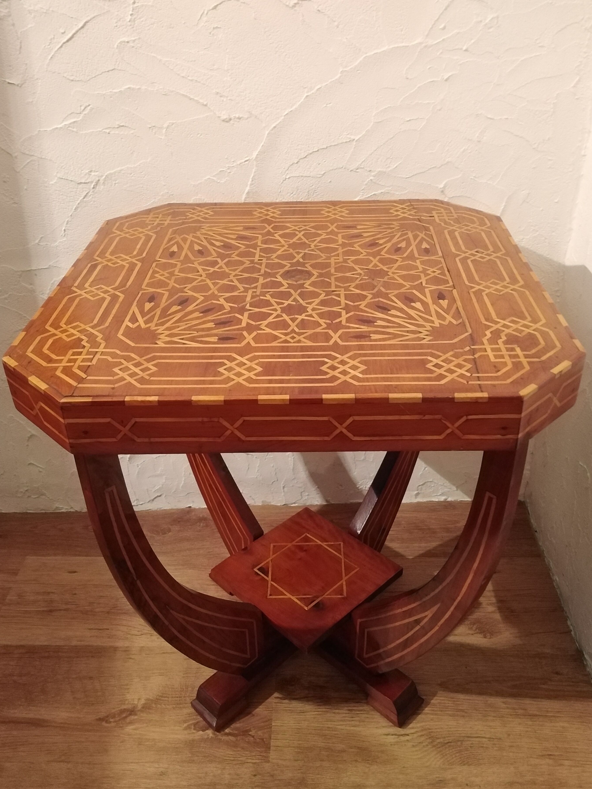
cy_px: 401
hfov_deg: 46.8
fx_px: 684
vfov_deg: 60.0
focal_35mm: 30
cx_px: 298
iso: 710
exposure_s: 1/20
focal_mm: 3.62
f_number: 1.8
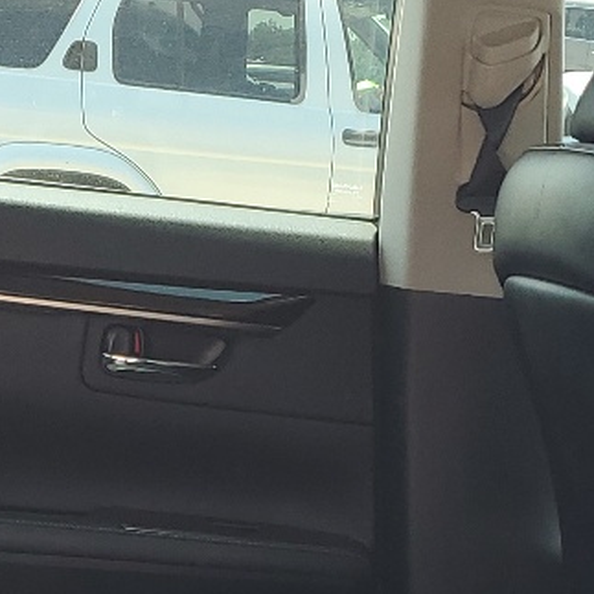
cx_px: 184
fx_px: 2213
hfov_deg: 15.2
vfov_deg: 14.8
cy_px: 682
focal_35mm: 114
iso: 50
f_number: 1.5
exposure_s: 1/294
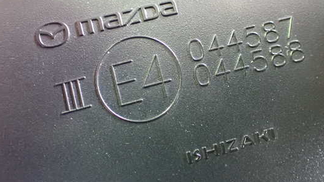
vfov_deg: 23.4
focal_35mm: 51
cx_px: 179
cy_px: 66
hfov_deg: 40.5
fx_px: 438
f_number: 2.8
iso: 1600
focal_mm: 7.31
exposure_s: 1/15
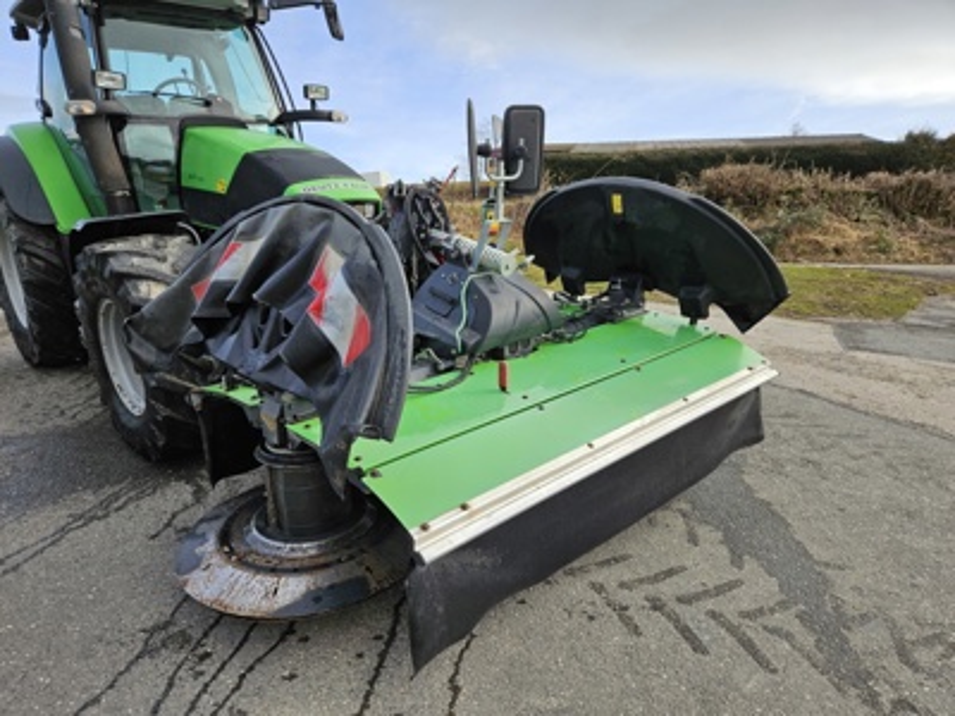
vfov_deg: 58.9
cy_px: 358
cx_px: 478
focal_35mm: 23
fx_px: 635
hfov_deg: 73.9
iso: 40
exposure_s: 1/1321
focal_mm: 5.4
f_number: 1.8
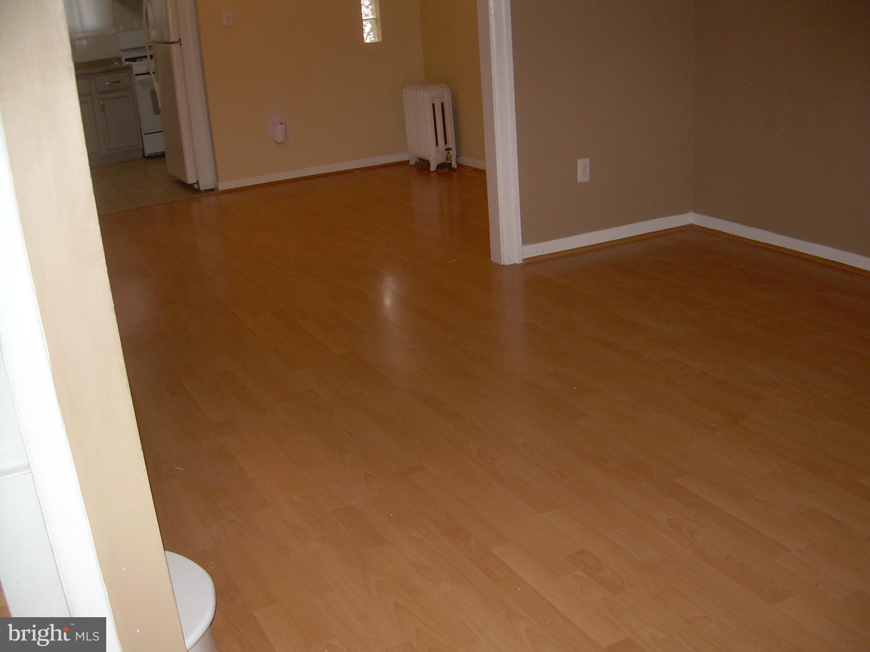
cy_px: 326
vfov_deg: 37.7
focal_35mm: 38
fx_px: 955
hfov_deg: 49.0
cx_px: 435
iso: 77
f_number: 2.8
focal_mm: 6.3
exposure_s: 1/60
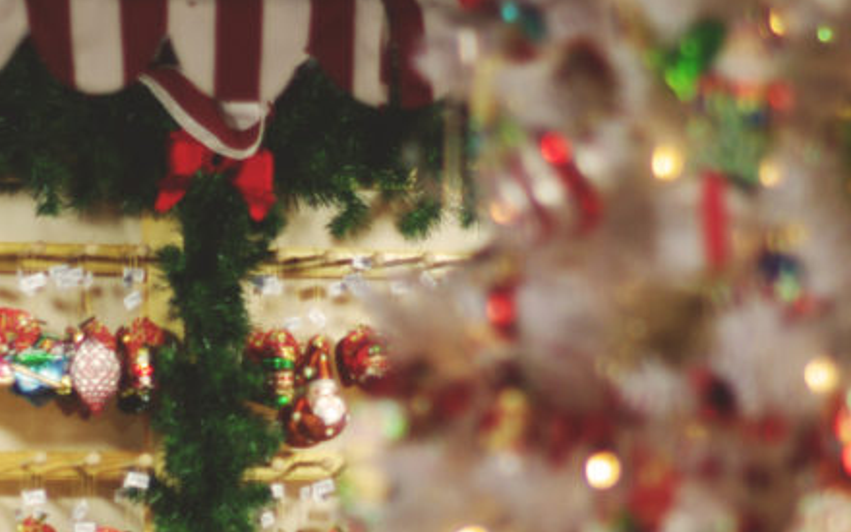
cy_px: 361
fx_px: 4128
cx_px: 309
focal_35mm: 178
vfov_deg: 7.4
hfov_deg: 11.8
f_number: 1.7
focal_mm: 50
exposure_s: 1/60
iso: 100
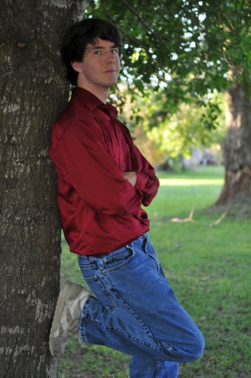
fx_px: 817
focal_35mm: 78
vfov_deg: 26.0
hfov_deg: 17.5
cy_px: 189
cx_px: 126
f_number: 2.8
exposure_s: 1/125
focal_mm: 52
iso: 200
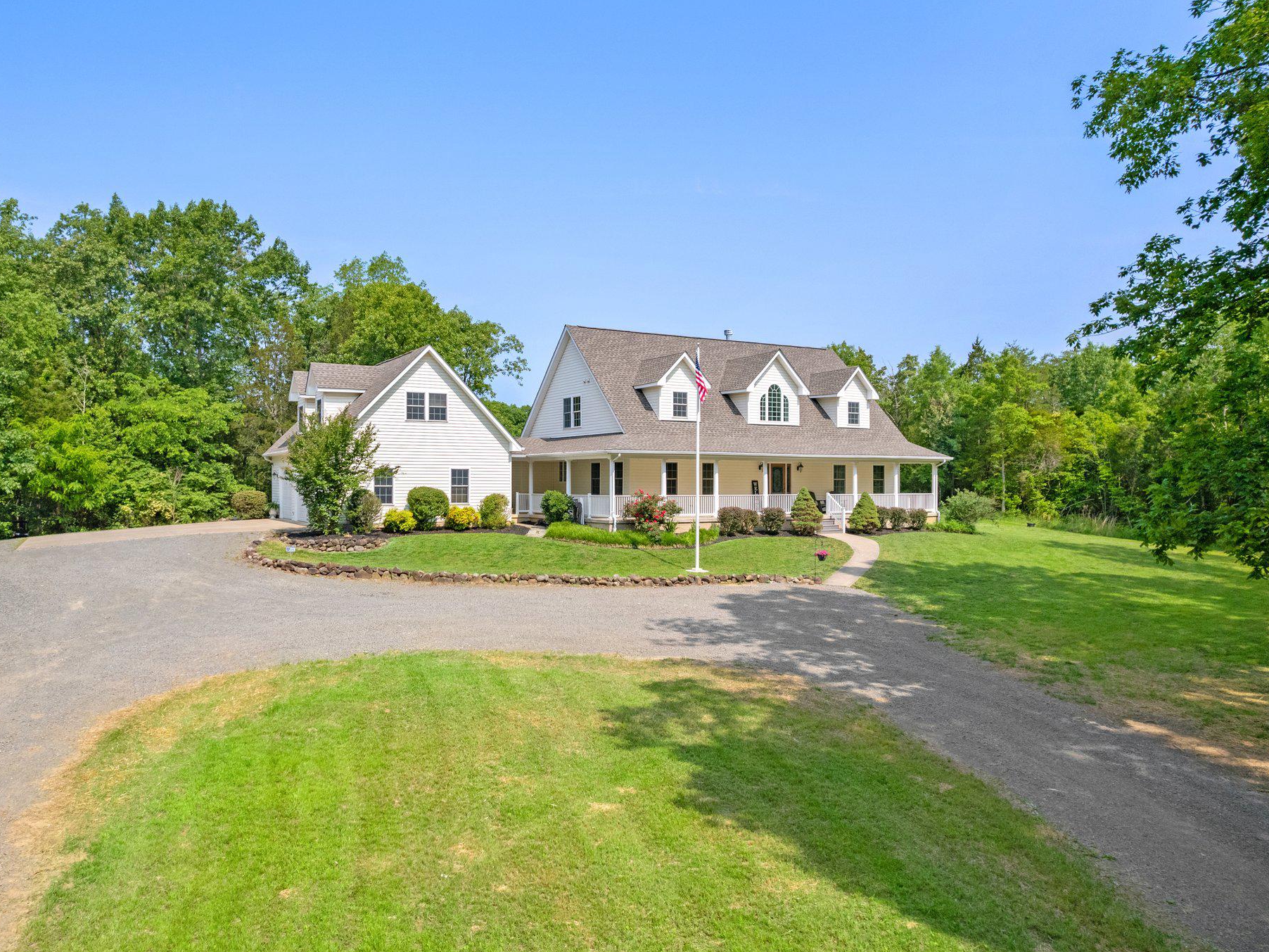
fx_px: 880
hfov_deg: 71.3
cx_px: 554
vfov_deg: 56.8
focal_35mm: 24
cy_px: 474
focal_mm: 8.38
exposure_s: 1/3000
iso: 100
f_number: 2.8
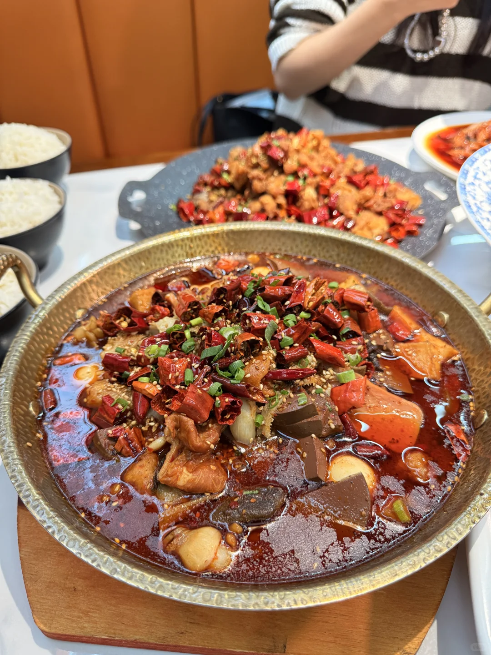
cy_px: 328
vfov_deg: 71.6
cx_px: 246
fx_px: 454
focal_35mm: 24
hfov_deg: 56.8
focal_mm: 6.76
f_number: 1.78
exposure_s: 1/50
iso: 400
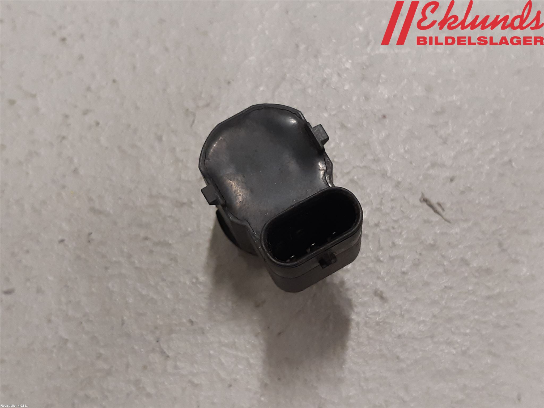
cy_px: 204
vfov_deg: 53.1
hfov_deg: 67.3
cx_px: 272
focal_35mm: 26
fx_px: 409
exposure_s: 1/50
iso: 125
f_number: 1.7
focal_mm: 3.93
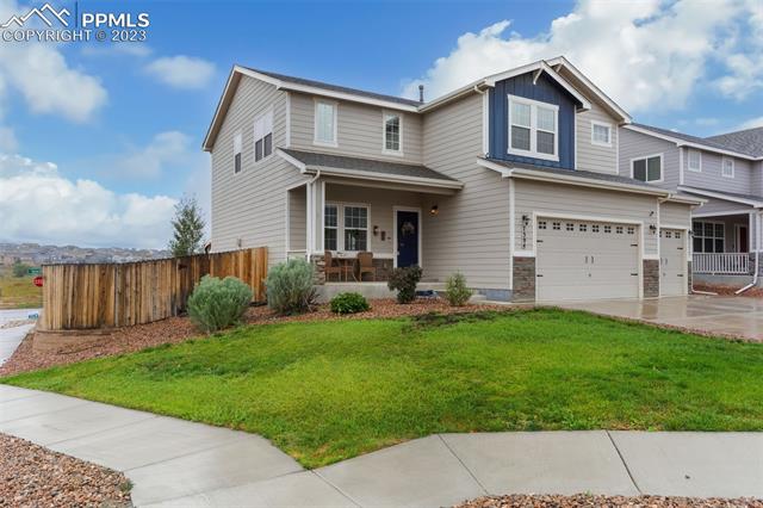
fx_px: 530
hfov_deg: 71.5
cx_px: 382
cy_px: 254
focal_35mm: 25
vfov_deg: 51.2
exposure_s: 1/15
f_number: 11
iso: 100
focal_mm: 25
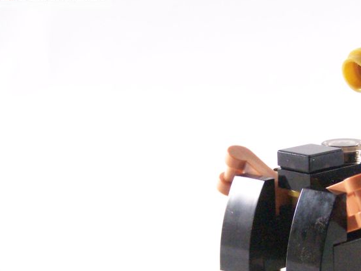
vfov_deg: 12.5
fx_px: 1231
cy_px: 209
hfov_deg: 16.5
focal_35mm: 118
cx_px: 308
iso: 400
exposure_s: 1/60
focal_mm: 10.7
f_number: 3.2
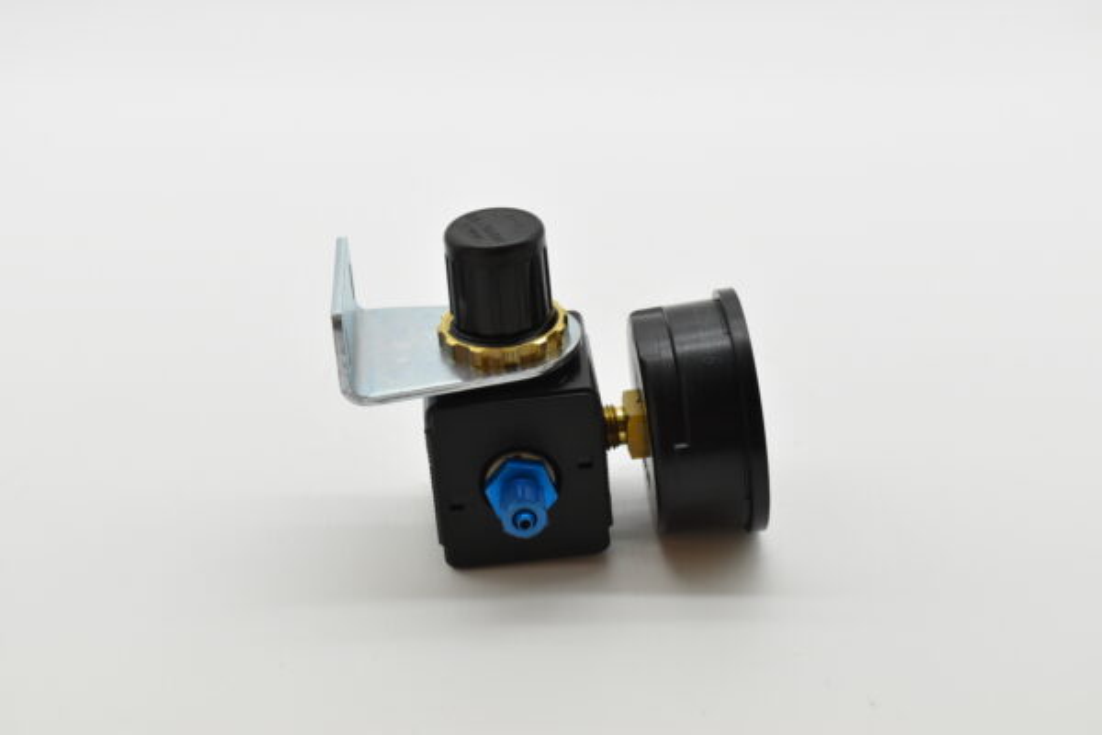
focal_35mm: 60
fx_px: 1837
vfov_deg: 22.6
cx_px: 551
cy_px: 368
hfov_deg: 33.4
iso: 1600
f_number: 8
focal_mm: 40
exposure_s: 1/1250
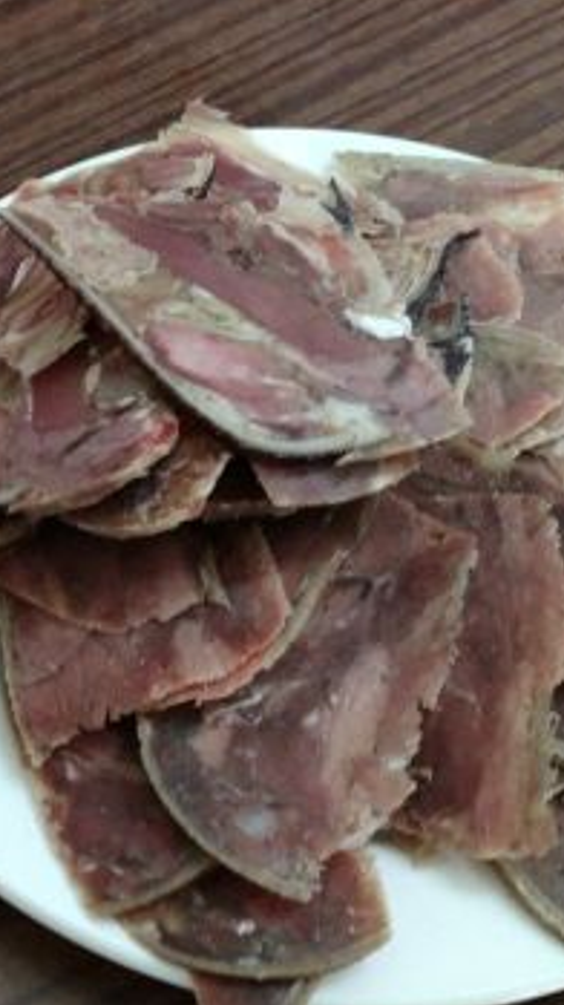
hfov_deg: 18.7
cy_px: 638
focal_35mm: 59
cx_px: -204
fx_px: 1571
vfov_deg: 35.2
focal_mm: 4.73
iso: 500
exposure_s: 1/25
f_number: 2.2
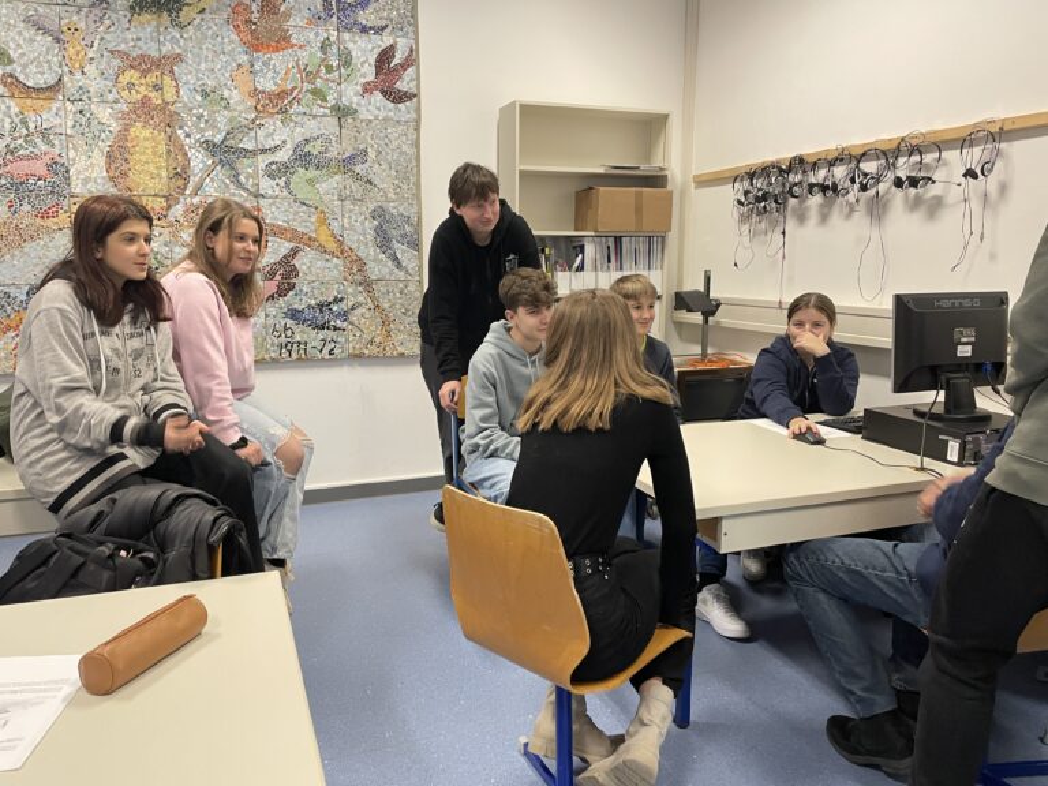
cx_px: 524
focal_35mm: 26
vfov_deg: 53.1
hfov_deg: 67.3
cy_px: 393
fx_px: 787
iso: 160
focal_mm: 4.2
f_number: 1.6
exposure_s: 1/50
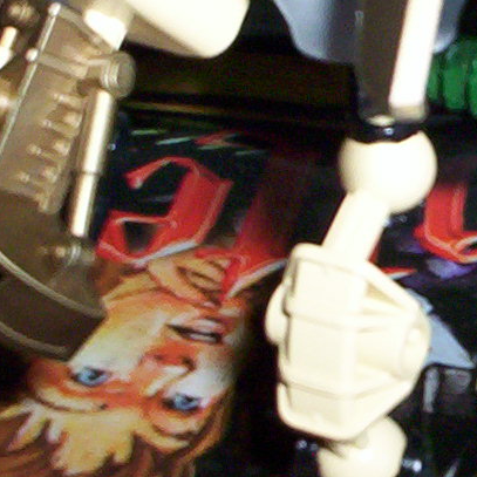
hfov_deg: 12.5
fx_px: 2105
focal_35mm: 135
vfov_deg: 12.9
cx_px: 645
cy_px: 225
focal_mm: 4.99
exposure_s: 1/60
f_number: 4.5
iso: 140
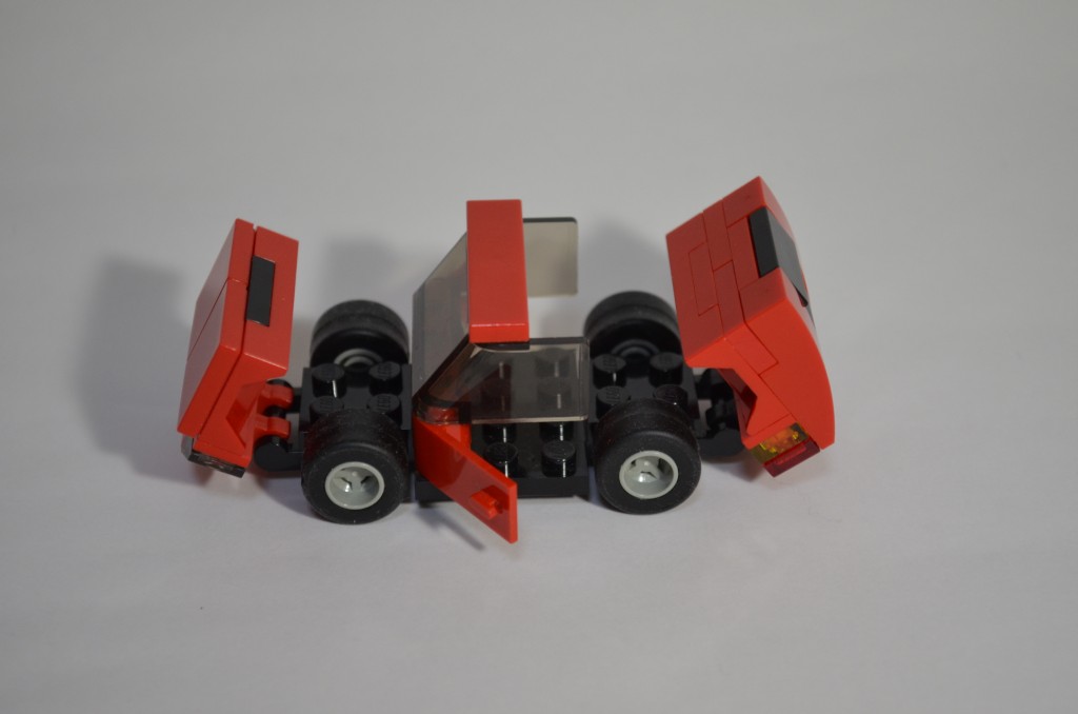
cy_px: 357
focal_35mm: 82
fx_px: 2465
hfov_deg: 24.7
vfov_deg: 16.5
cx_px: 539
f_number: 5.6
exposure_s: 1/60
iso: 720
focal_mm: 55
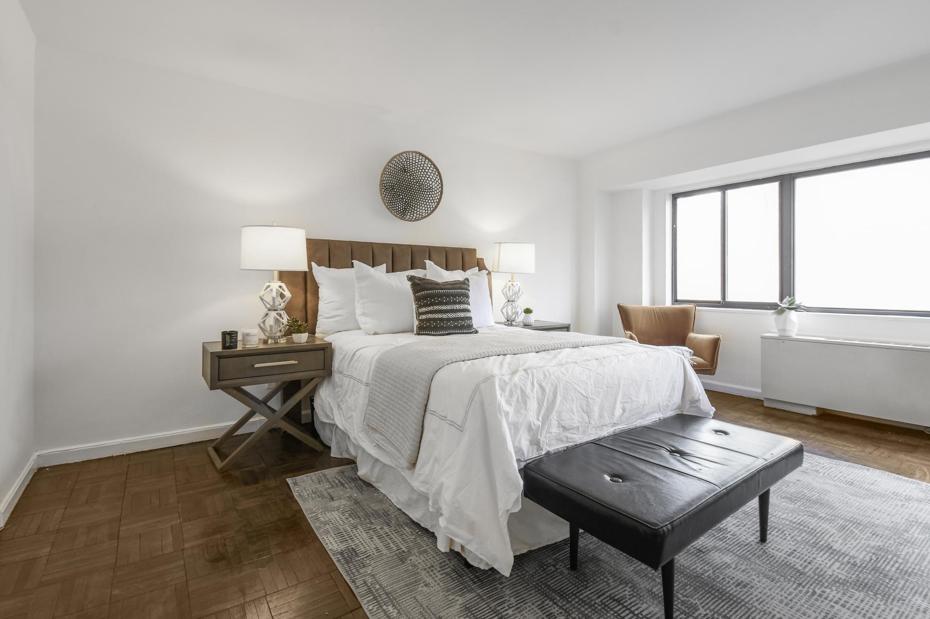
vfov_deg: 73.7
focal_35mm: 16
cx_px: 447
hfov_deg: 96.7
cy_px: 300
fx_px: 413
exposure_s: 1/5
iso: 200
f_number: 8
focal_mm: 10
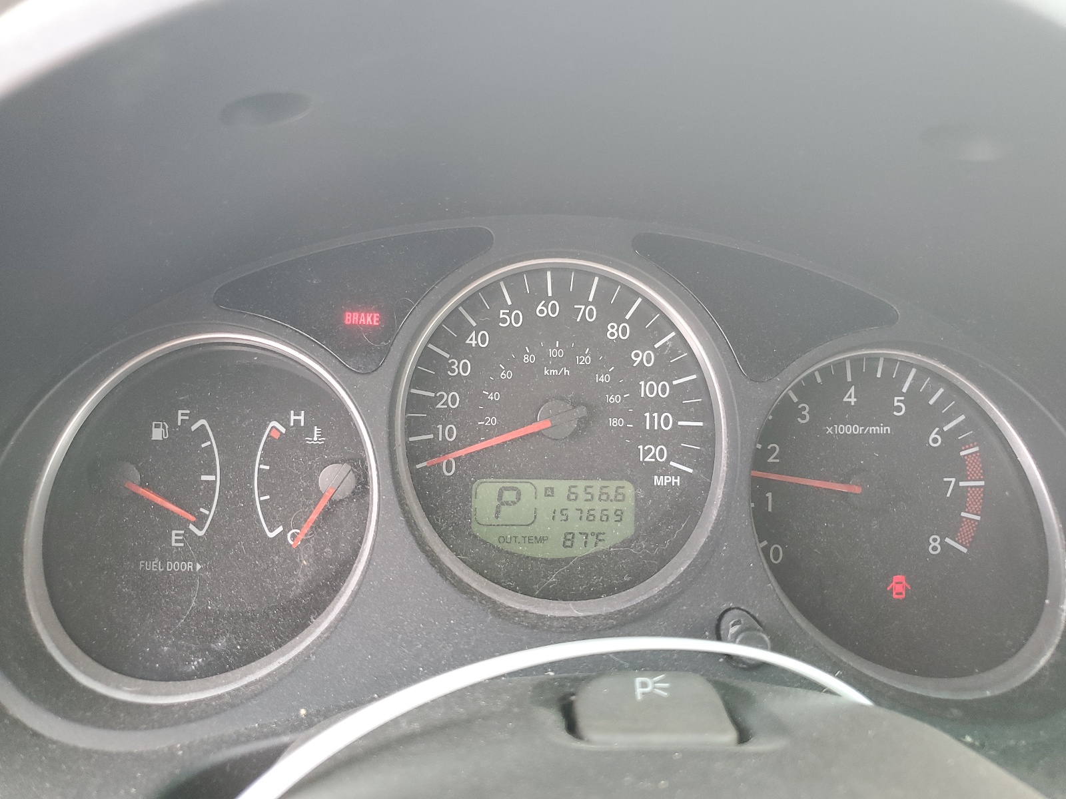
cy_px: 400
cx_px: 533
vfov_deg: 53.1
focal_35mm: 26
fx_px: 801
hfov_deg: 67.3
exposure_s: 1/60.2
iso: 75
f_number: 1.5
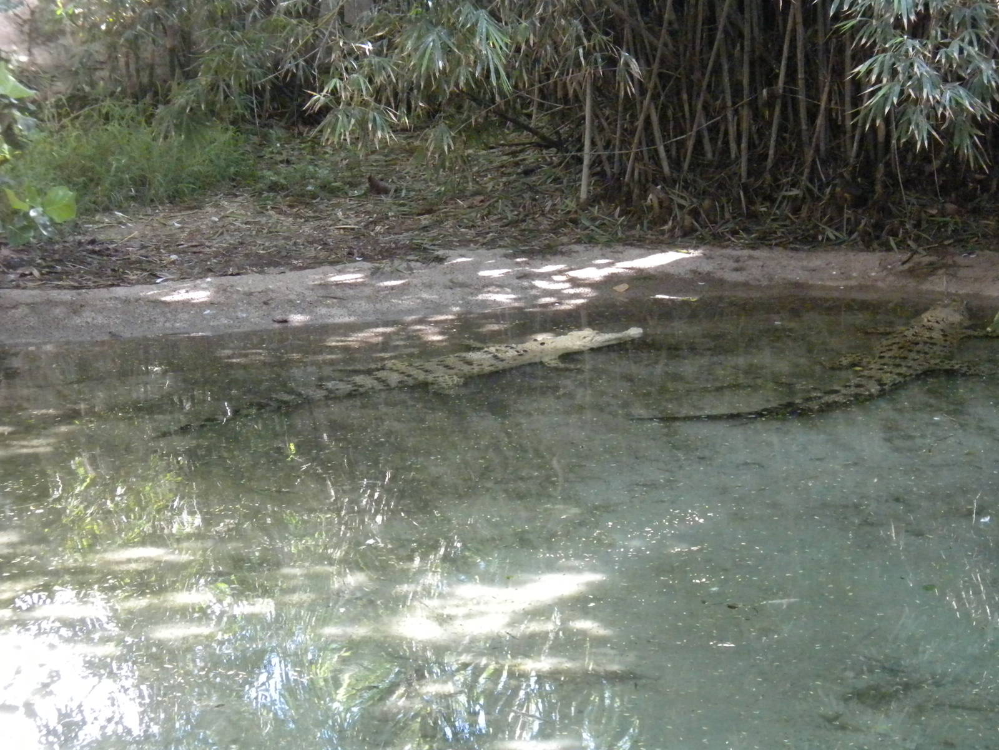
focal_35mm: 85
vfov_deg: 17.4
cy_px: 375
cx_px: 500
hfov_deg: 23.0
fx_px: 2453
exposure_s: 1/120
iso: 800
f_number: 5.1
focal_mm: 15
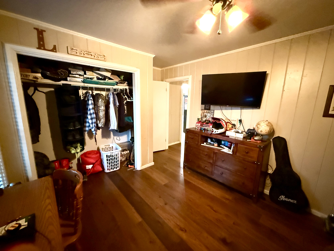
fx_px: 135
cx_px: 167
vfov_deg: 85.7
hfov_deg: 102.1
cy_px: 126
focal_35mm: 14
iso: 1250
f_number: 2.2
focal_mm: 2.22
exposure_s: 1/30
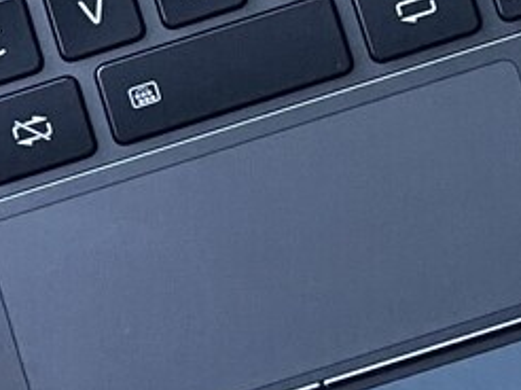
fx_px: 5654
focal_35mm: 376
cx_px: 299
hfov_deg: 5.3
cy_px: -23
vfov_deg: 3.9
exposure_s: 1/59
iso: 400
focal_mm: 9
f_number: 2.8
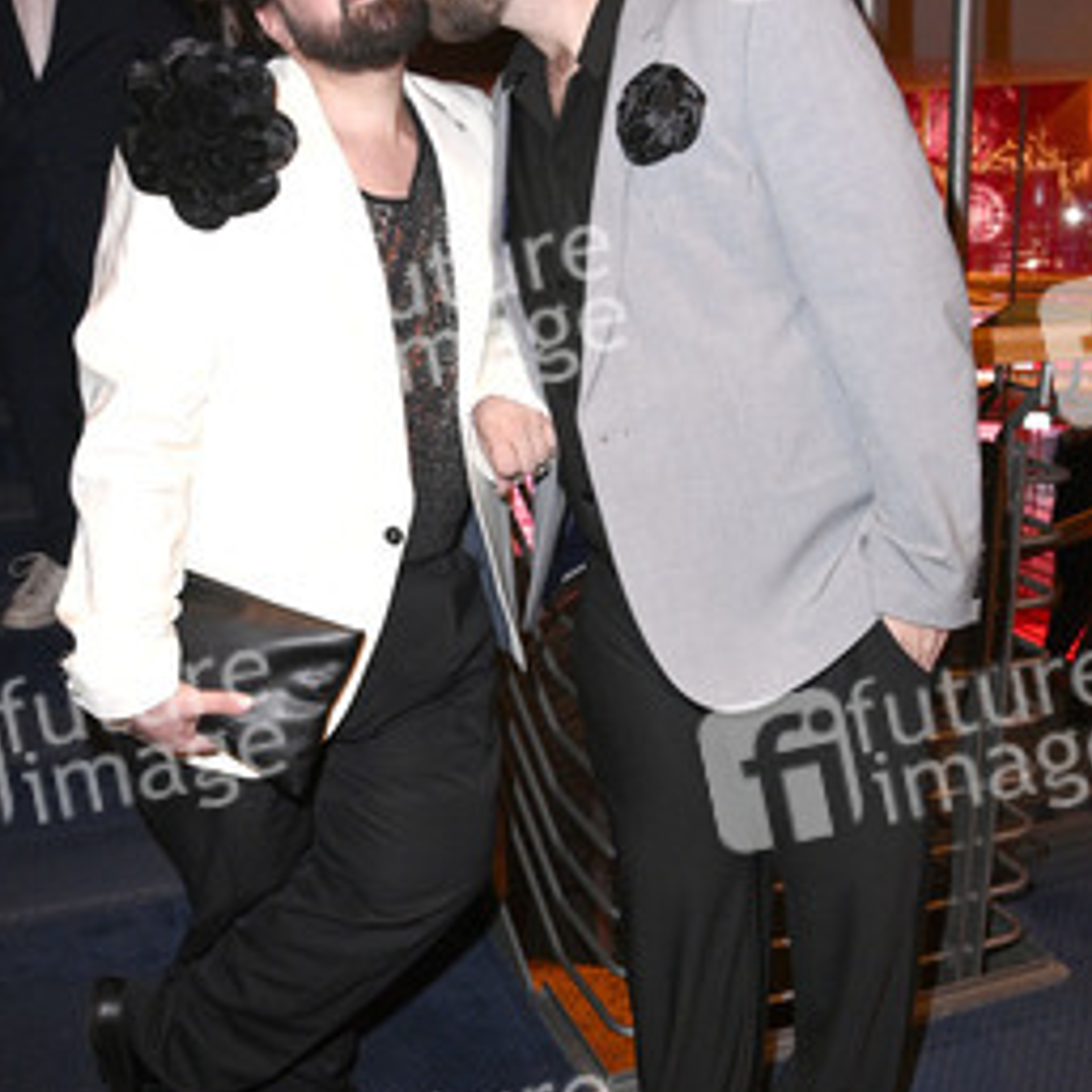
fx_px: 1321
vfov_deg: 44.9
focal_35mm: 37
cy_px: 540
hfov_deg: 44.9
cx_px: 531
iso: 5000
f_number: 5.6
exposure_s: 1/160
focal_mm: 28
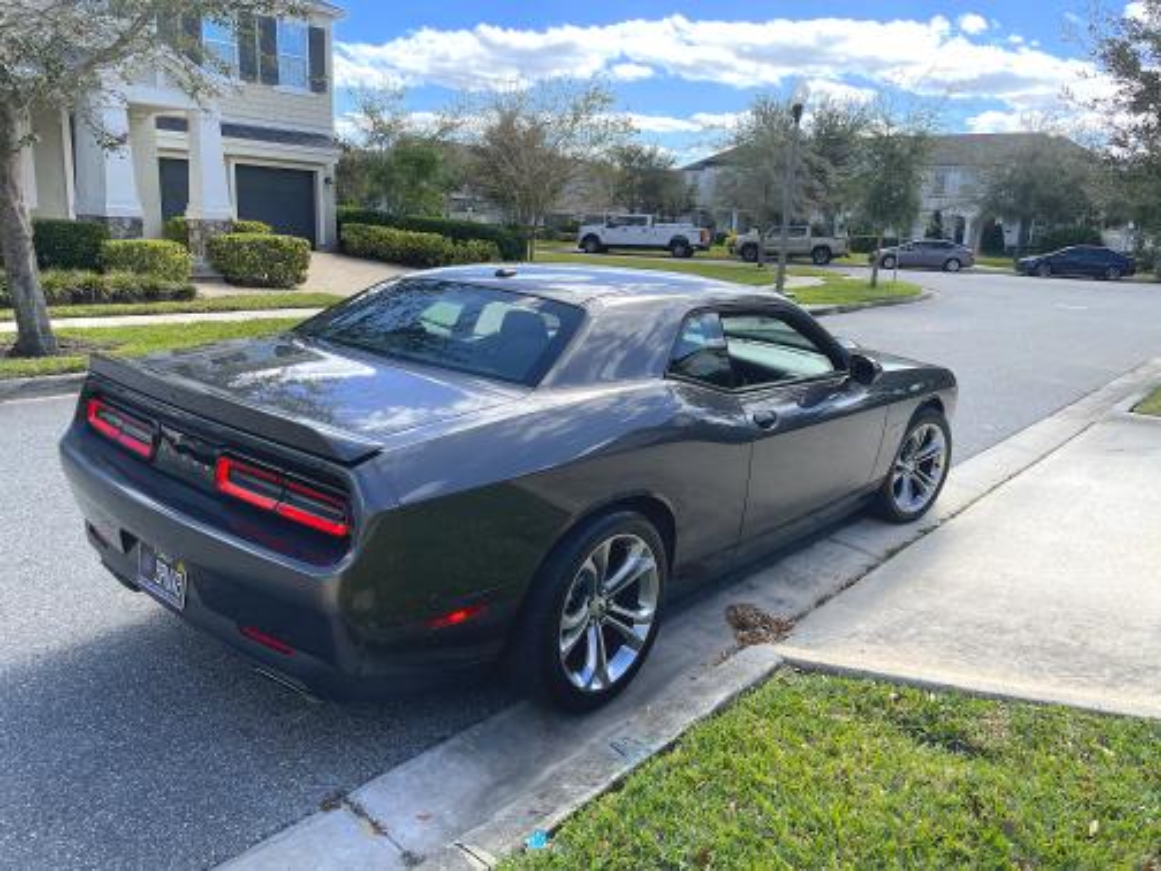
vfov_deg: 53.1
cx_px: 580
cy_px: 436
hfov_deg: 67.3
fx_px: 872
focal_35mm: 26
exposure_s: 1/1335
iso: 32
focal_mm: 4.2
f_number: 1.6
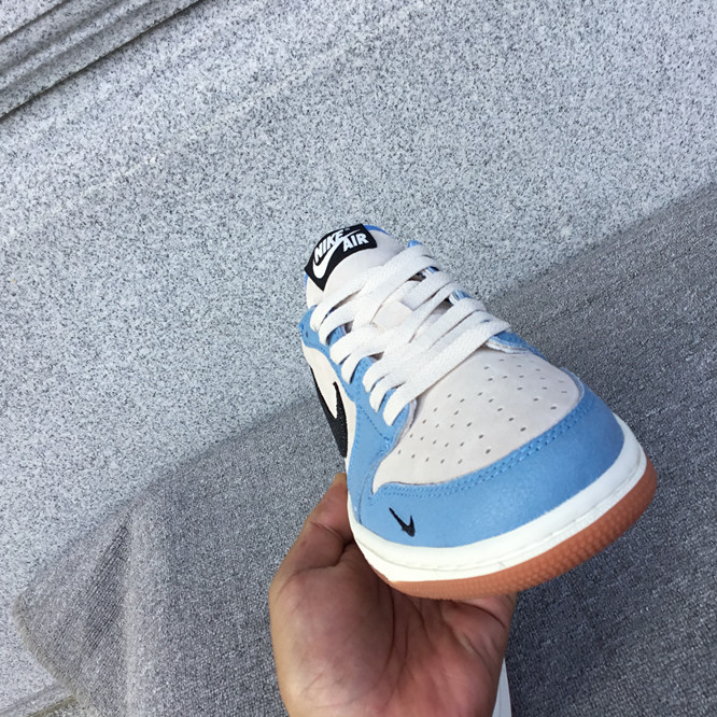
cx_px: 397
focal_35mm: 37
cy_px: 358
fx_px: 867
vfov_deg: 44.9
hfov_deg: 44.9
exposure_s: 1/181
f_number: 2.4
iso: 25
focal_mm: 3.3
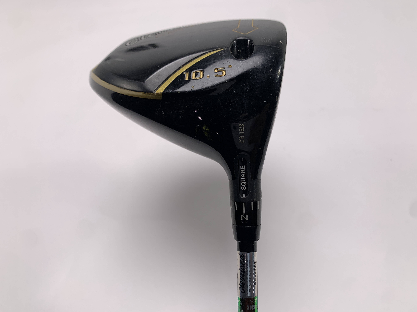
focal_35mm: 26
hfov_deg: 67.3
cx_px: 208
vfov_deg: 53.1
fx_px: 313
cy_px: 156
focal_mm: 4.25
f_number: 1.8
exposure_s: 1/257
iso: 25
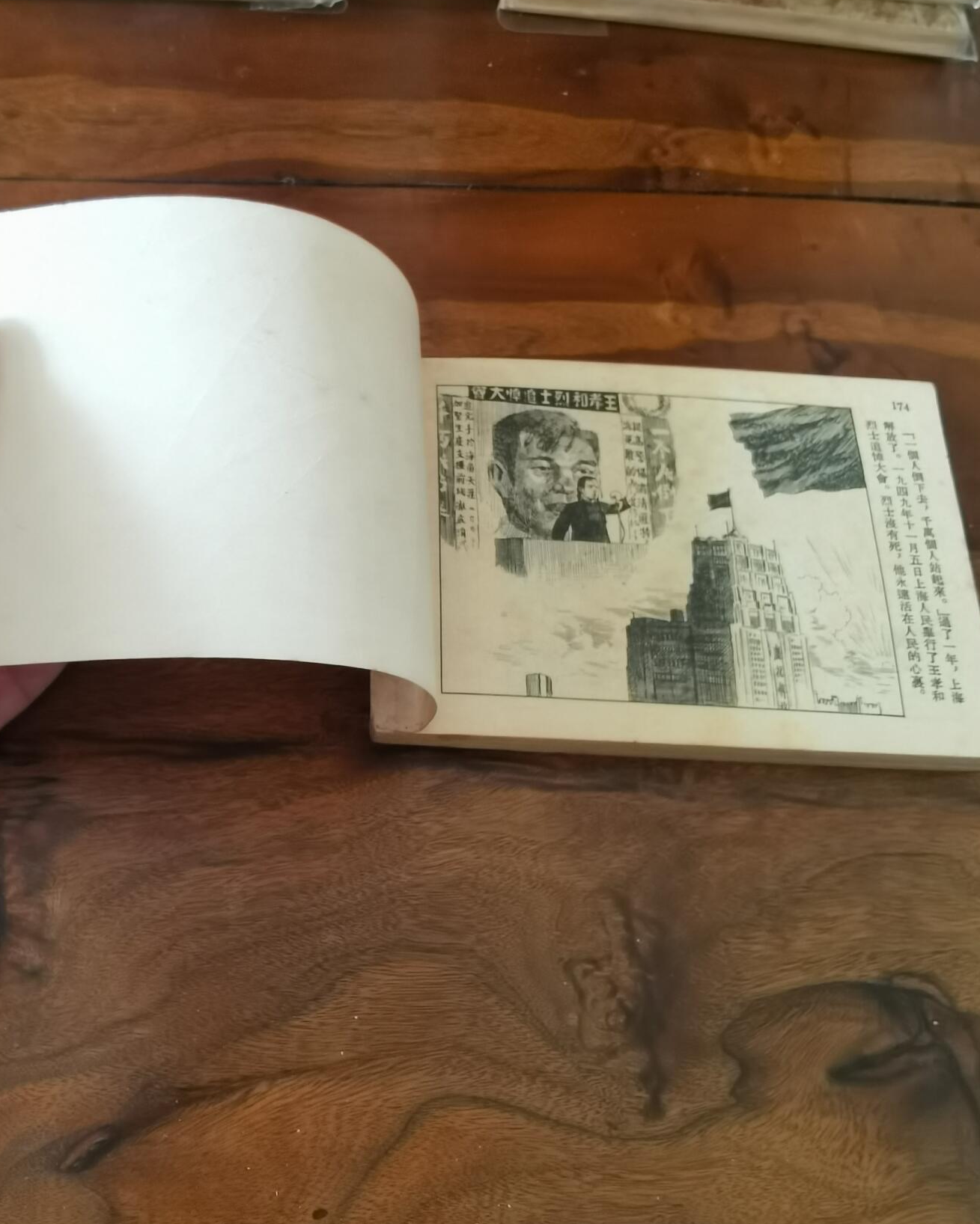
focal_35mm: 29
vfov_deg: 60.4
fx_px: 1051
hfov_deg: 50.0
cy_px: 638
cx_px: 497
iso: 250
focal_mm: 2.26
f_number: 2.2
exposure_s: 1/33.3
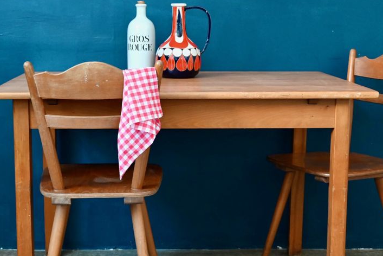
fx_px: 617
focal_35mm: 58
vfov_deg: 23.3
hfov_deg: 34.5
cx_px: 199
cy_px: 166
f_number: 4
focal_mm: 41
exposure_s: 1/50
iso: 1400
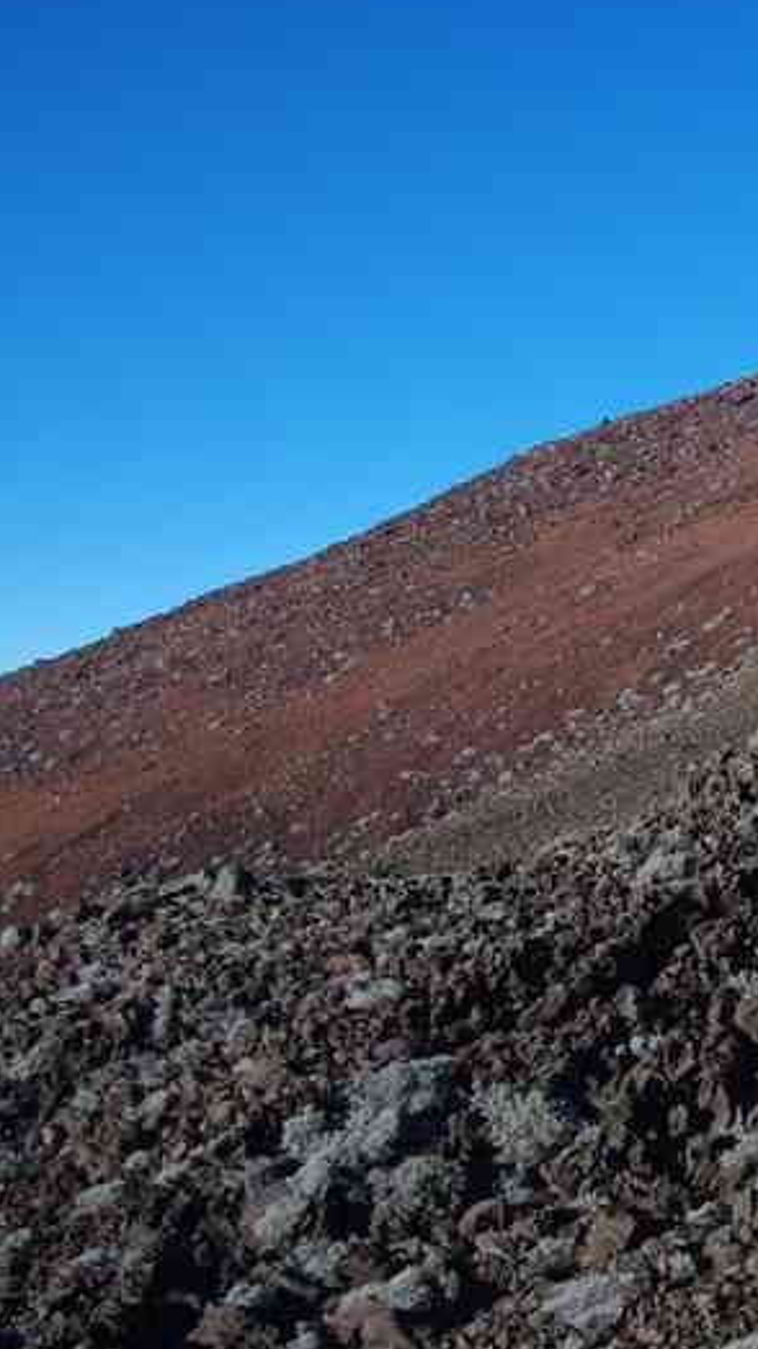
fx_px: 2477
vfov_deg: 30.4
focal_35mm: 69
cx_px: 1285
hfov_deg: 15.4
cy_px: 619
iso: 200
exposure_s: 1/50
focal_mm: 23.1
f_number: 11
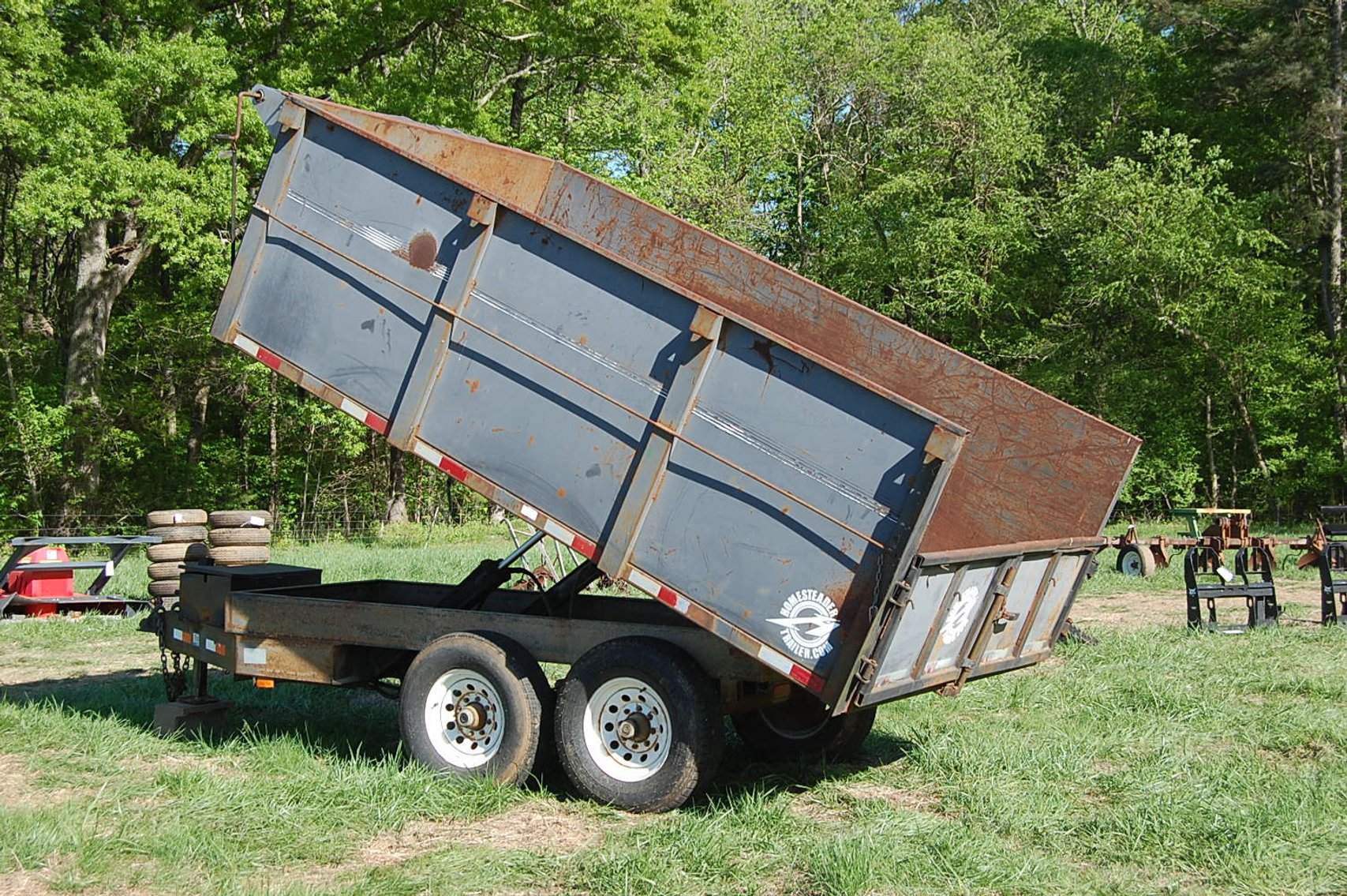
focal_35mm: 48
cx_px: 674
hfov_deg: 41.1
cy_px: 448
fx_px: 1794
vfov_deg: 28.0
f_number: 8
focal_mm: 32
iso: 200
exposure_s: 1/250
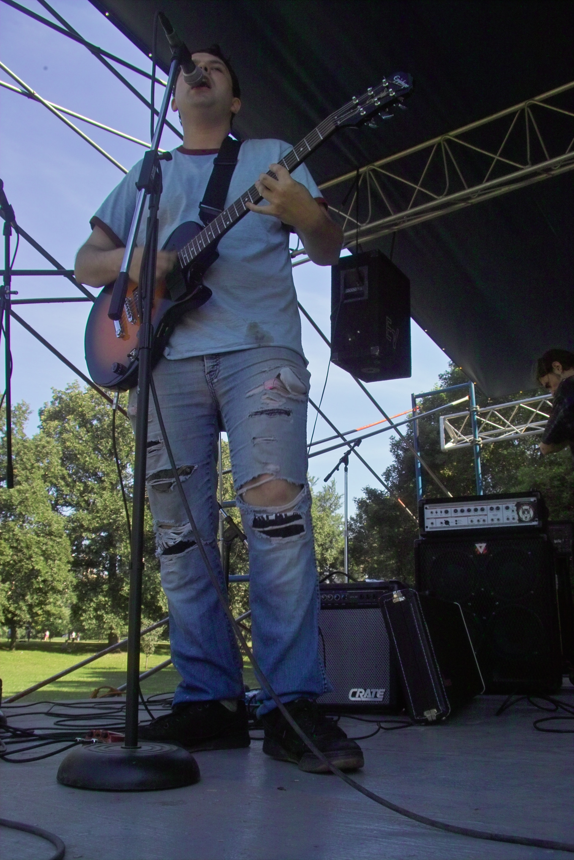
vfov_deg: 60.3
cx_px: 287
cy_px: 430
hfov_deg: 42.3
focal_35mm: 31
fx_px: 741
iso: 200
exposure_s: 1/180
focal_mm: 18
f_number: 8
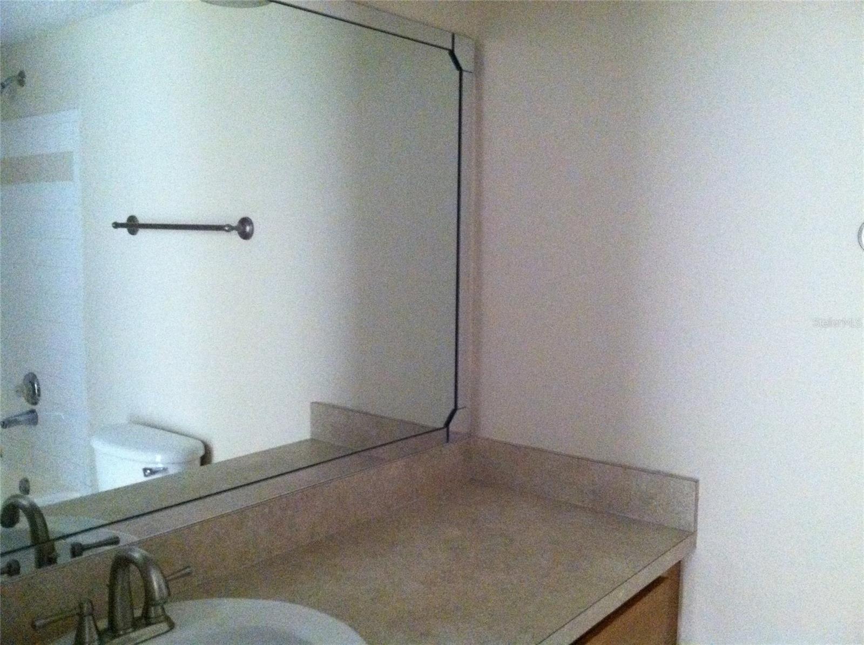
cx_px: 432
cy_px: 322
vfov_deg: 40.6
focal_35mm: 35
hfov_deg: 52.7
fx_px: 872
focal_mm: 3.85
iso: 1000
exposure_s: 1/15
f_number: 2.8
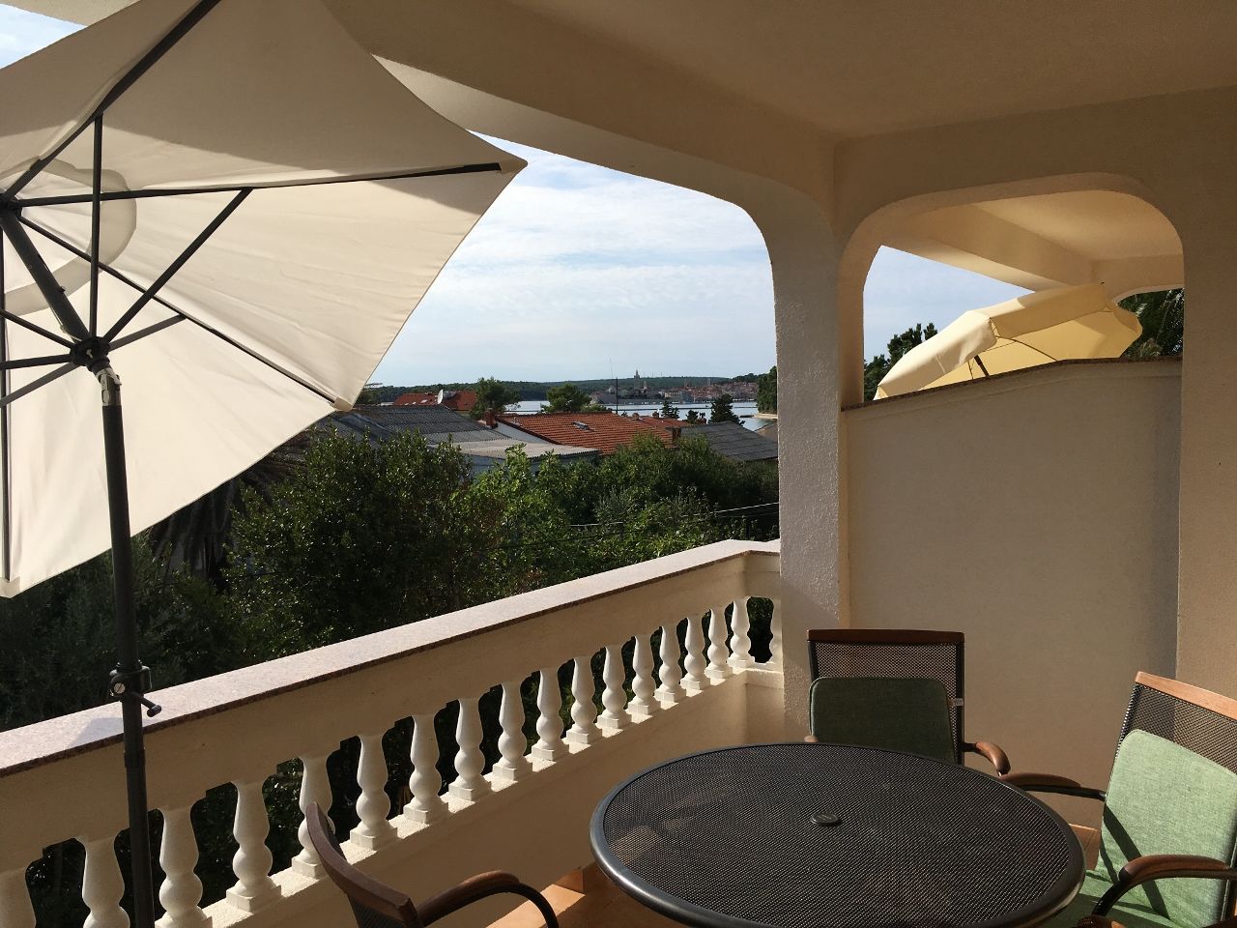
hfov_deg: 61.7
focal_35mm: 29
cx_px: 618
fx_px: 1036
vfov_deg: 48.2
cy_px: 464
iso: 25
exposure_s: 1/2564
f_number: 2.2
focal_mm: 4.15
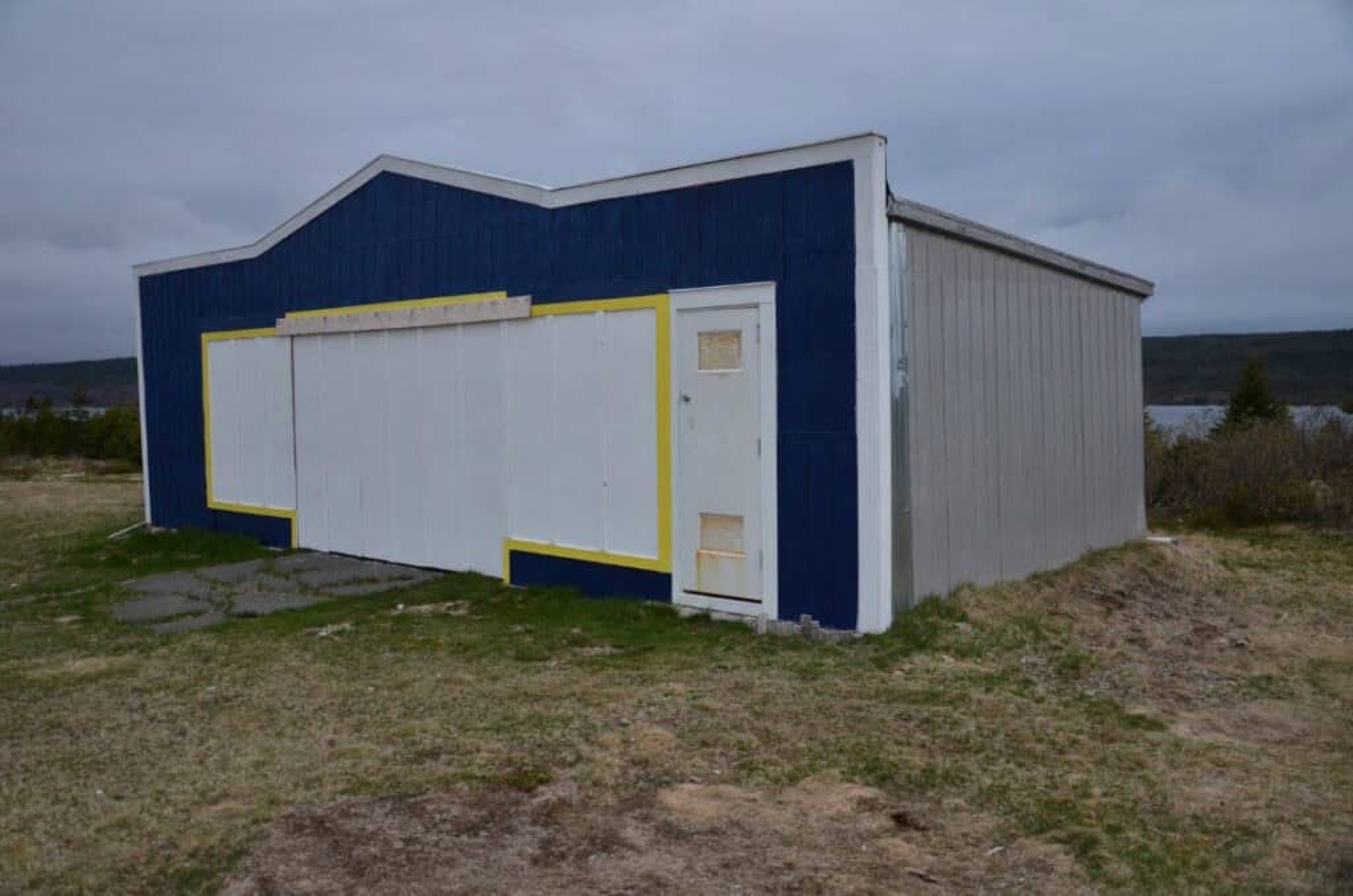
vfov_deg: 41.5
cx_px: 676
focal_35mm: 32
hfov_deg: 59.6
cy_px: 448
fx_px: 1181
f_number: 3.8
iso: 500
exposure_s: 1/5000
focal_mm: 21
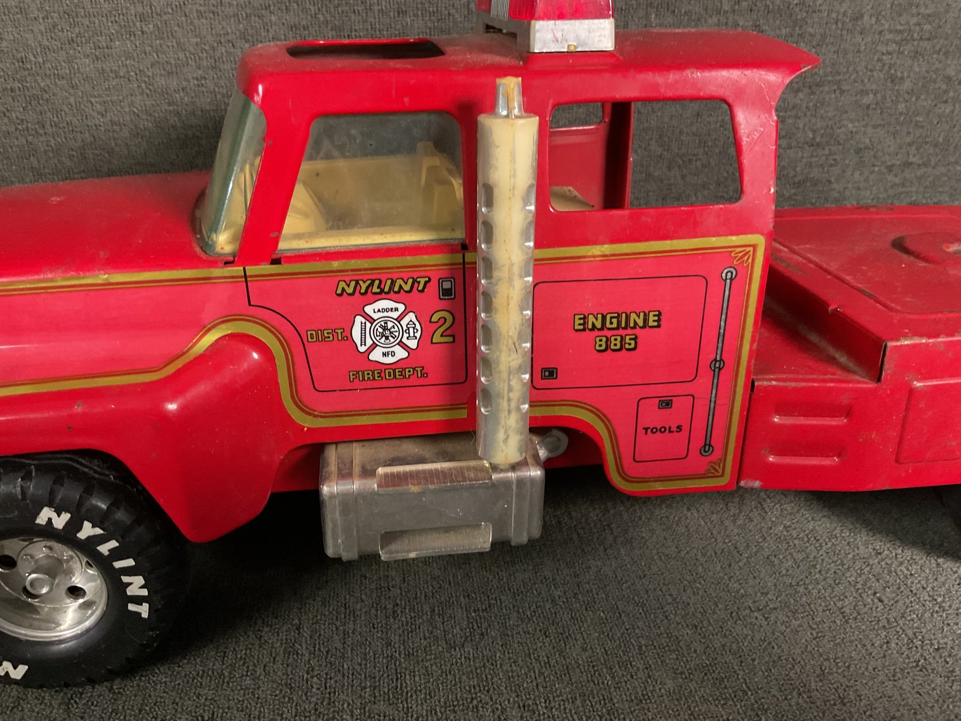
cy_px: 360
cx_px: 480
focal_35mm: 29
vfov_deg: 48.2
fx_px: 805
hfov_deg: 61.7
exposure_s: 1/33
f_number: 1.8
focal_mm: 3
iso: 320
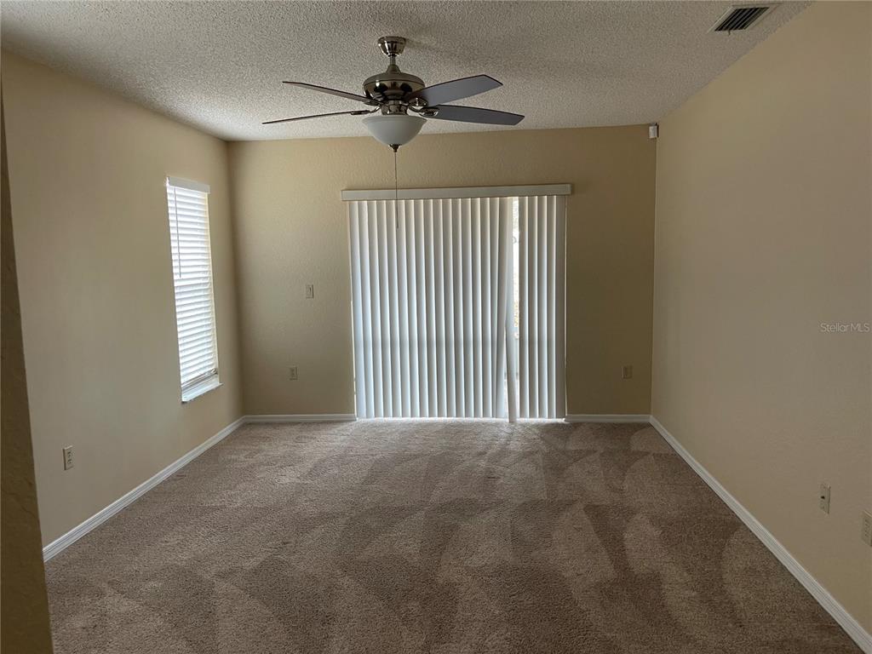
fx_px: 630
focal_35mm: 25
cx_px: 436
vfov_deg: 54.9
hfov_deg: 69.4
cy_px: 327
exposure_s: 1/91
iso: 125
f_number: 1.6
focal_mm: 5.1
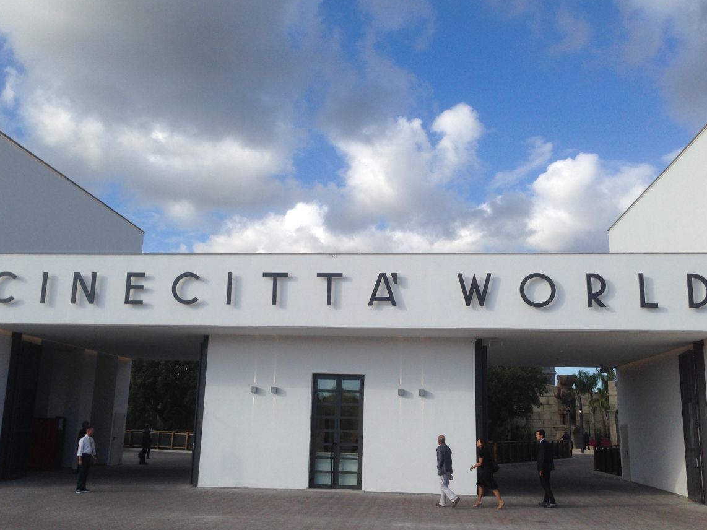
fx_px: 756
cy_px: 270
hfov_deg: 50.1
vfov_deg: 38.7
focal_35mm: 37
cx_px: 342
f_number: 2.4
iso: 50
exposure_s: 1/1323
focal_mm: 4.12
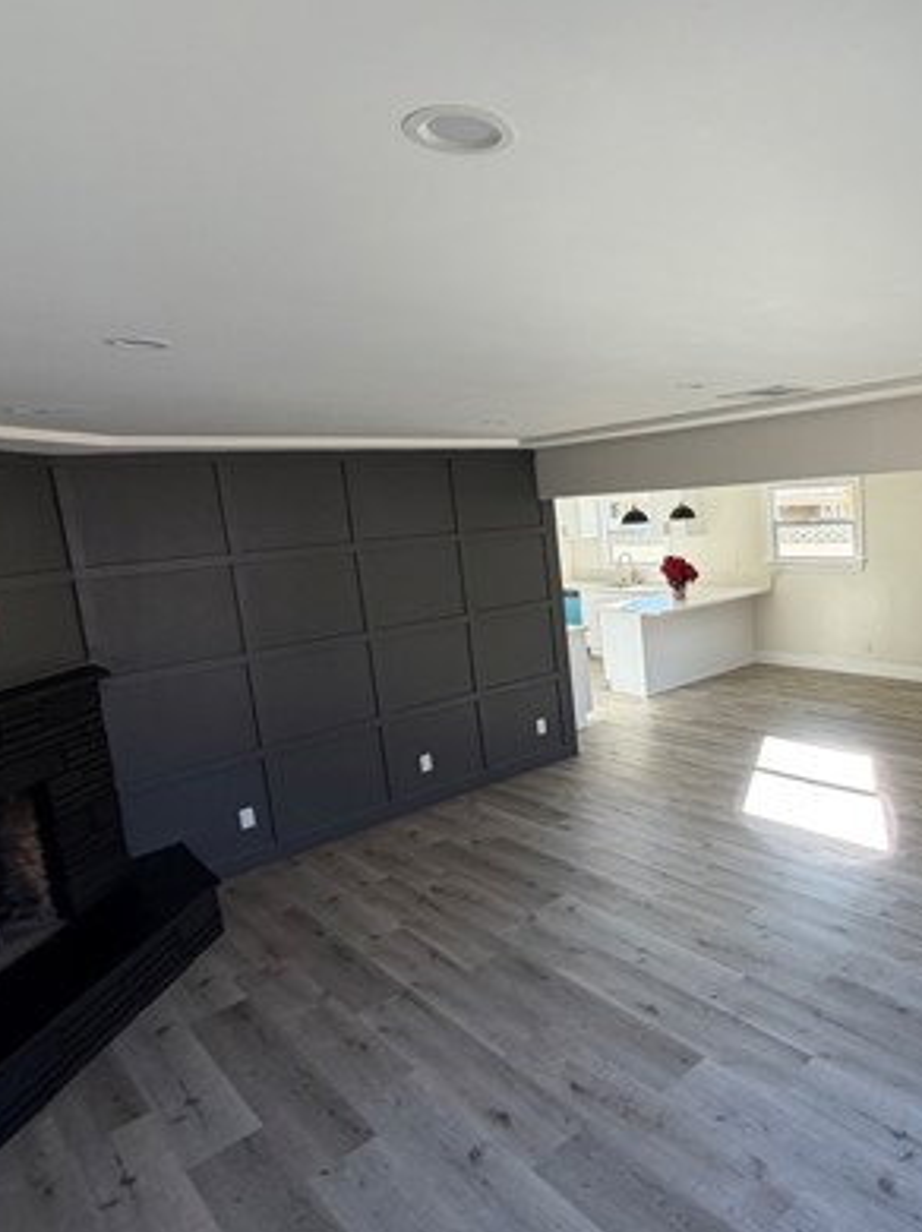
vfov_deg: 73.9
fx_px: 818
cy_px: 600
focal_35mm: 23
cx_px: 742
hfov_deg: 54.6
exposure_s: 1/121
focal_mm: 2.22
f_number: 2.2
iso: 100
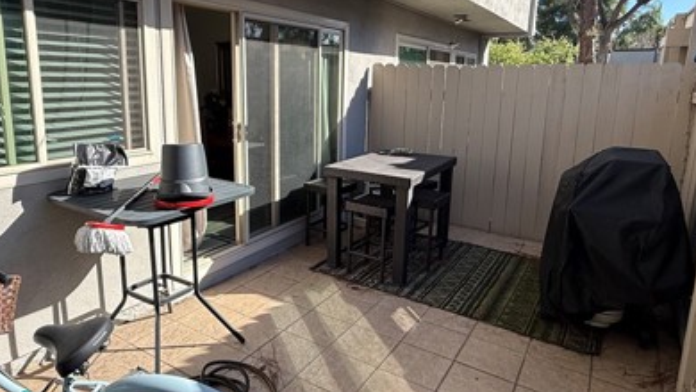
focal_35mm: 25
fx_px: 462
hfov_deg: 73.7
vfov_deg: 45.9
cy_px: 160
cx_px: 307
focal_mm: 2.22
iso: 64
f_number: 2.2
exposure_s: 1/830
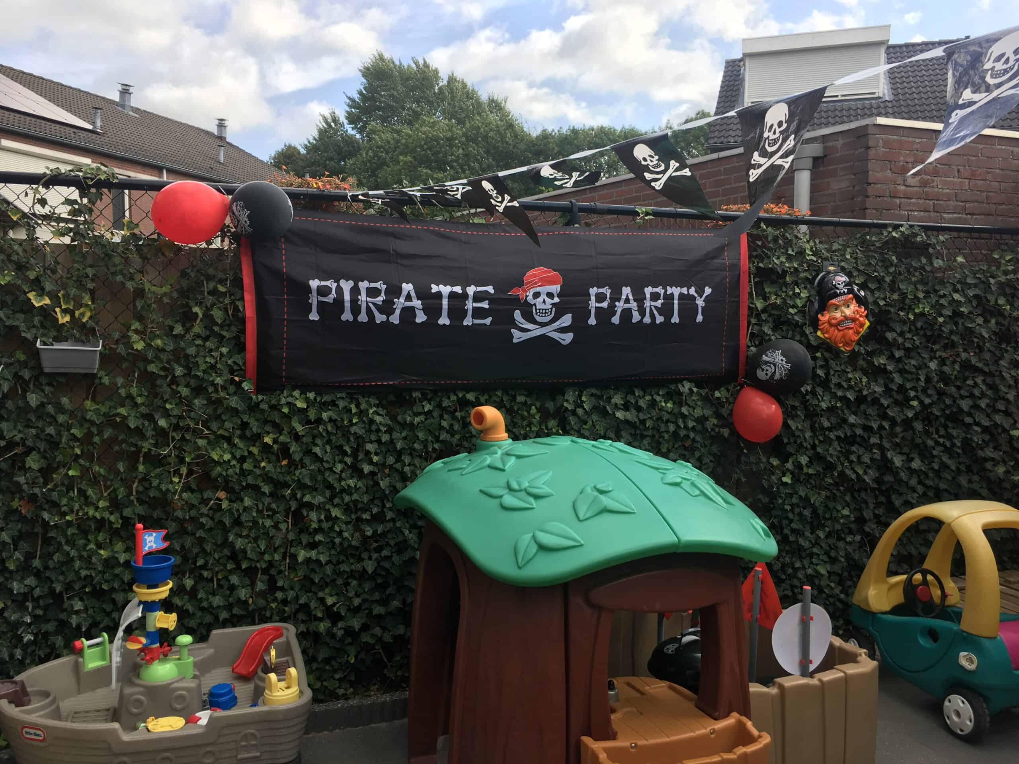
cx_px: 510
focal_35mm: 29
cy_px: 382
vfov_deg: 48.2
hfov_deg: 61.7
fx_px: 854
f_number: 2.2
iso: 25
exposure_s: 1/534
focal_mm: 4.15
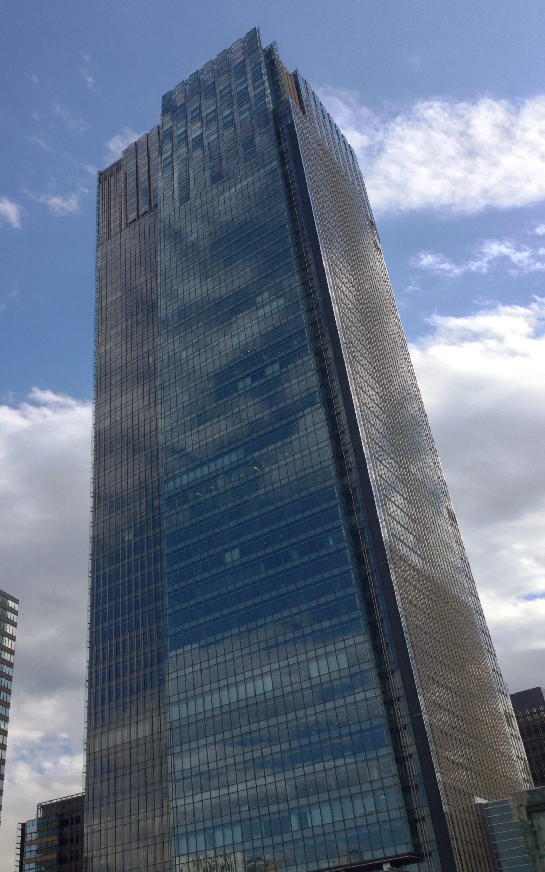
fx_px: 855
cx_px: 219
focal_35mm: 36
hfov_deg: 35.2
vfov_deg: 54.0
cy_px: 431
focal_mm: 4.13
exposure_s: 1/645
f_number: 2.4
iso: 50
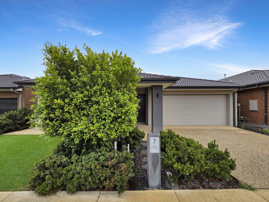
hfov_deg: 106.2
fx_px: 101
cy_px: 101
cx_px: 134
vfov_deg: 89.9
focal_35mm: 13
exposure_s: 1/2000
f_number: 2.2
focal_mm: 2.2
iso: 160
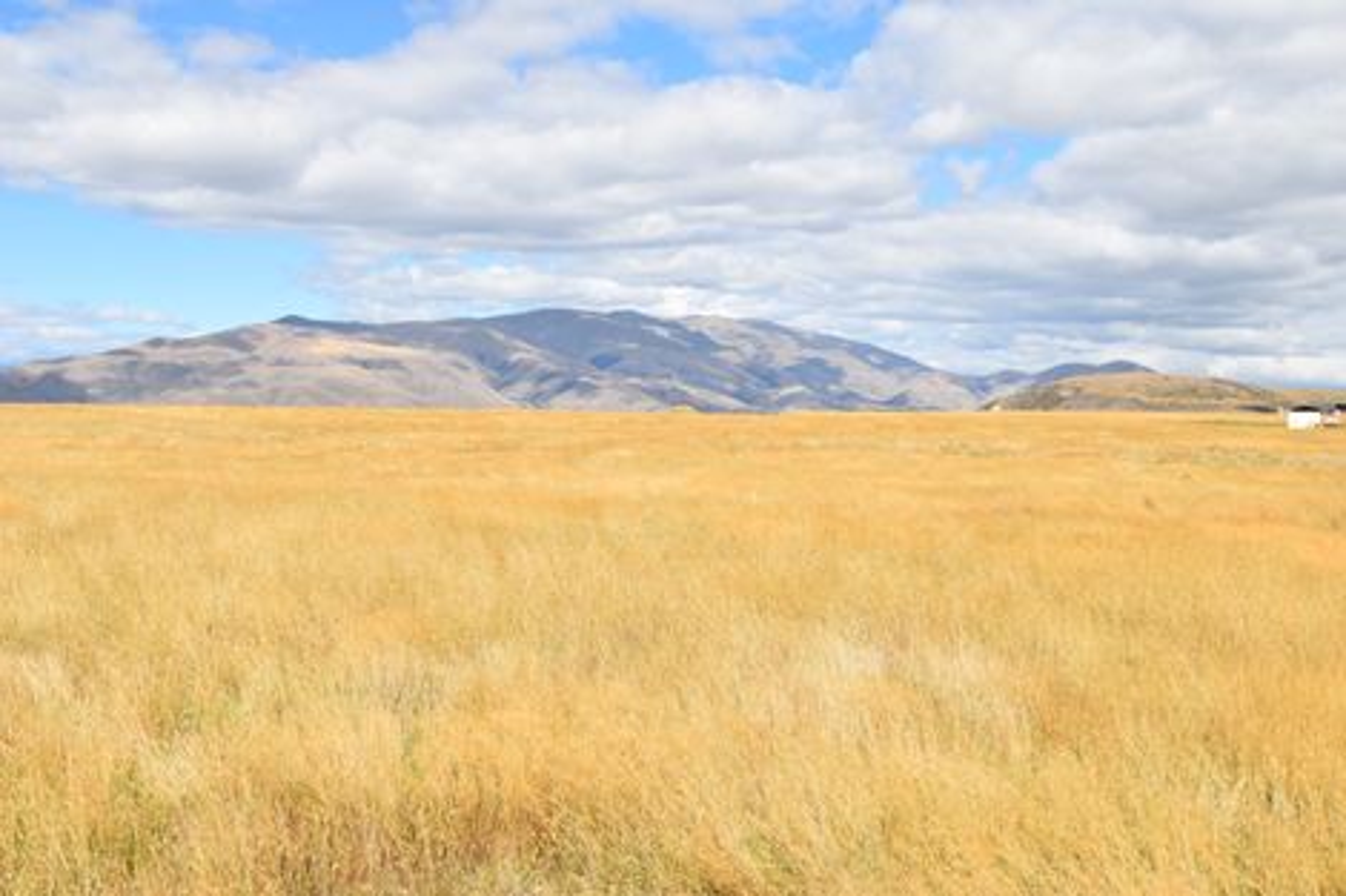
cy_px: 448
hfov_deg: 53.1
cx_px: 673
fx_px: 1345
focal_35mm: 36
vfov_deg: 36.8
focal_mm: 24
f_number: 10
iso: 200
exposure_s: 1/400
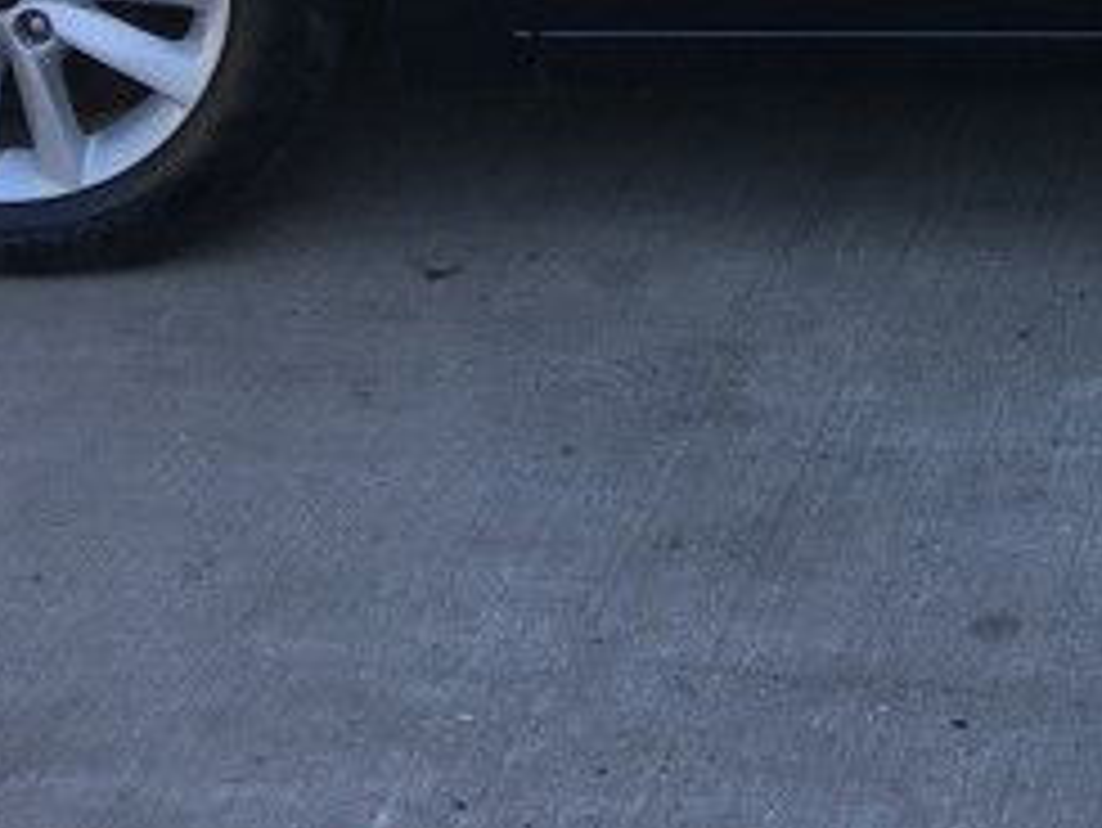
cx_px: 1480
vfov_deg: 11.6
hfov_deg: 15.4
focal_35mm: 121
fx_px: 3854
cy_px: -508
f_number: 2.2
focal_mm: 4.15
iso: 25
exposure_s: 1/295
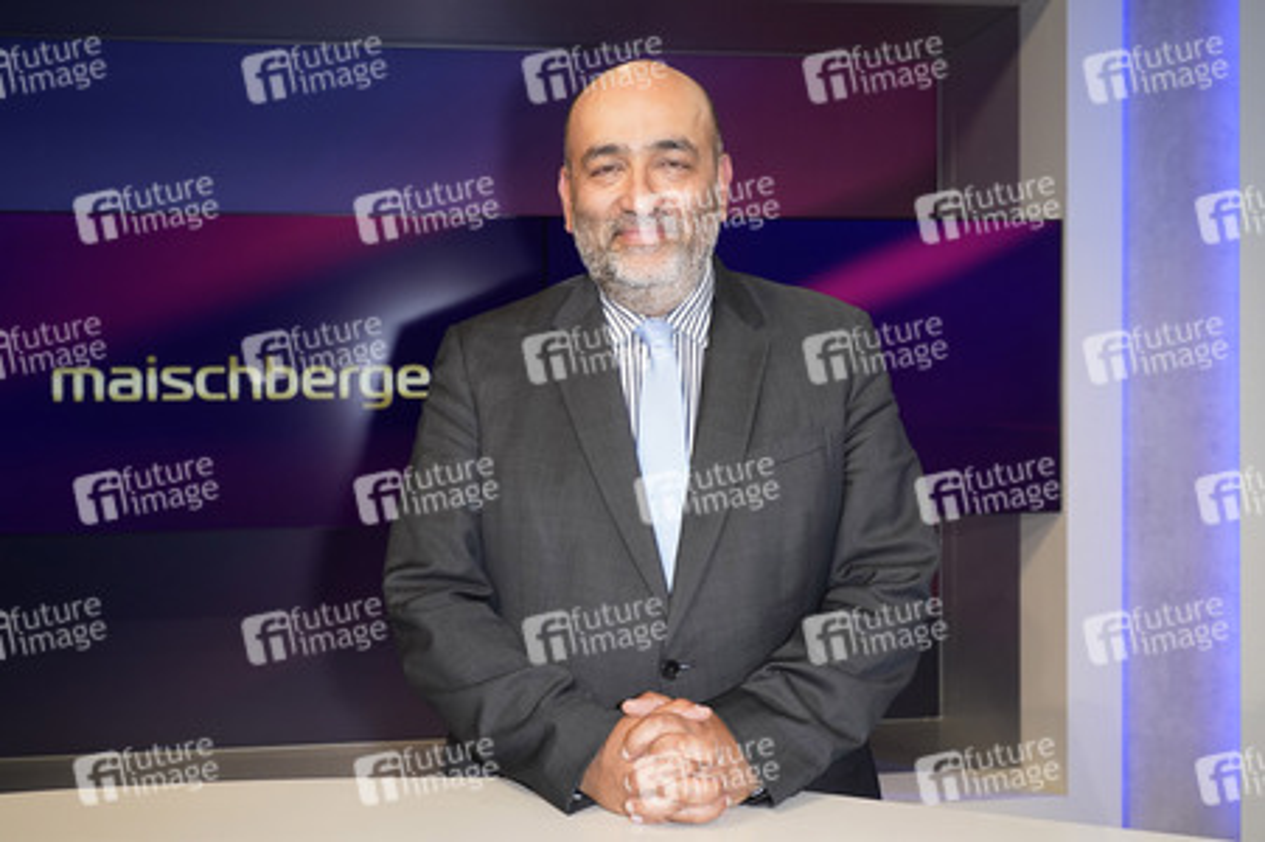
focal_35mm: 35
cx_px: 632
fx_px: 1229
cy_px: 421
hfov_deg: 54.5
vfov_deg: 37.8
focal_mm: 35
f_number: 5.6
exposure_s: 1/160
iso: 2000
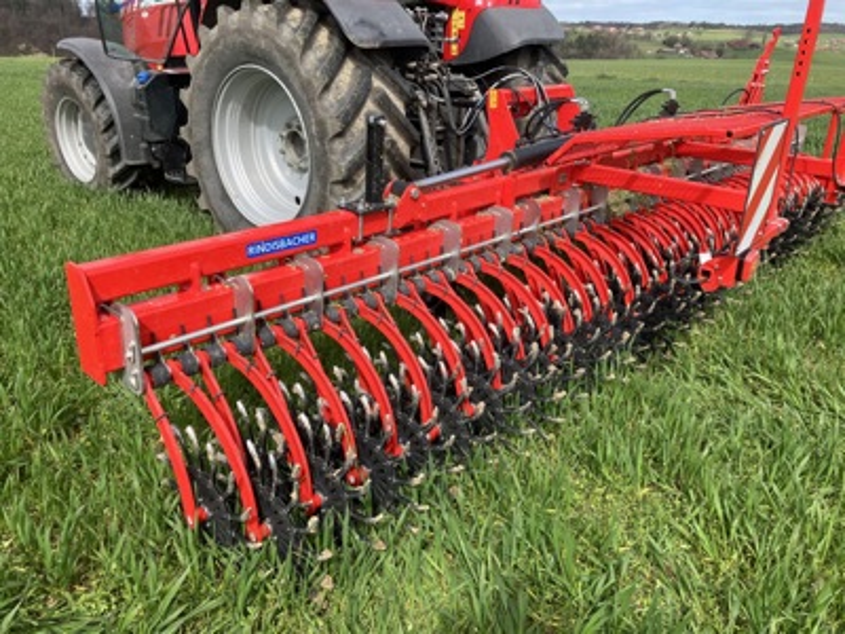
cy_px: 317
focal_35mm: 28
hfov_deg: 63.4
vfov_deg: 49.7
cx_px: 422
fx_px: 683
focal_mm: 3.99
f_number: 1.8
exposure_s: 1/883
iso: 32
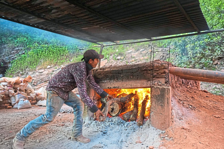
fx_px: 149
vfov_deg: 53.1
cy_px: 74
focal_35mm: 24
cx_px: 112
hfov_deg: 73.8
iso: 1000
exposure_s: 1/200
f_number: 3.5
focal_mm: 24
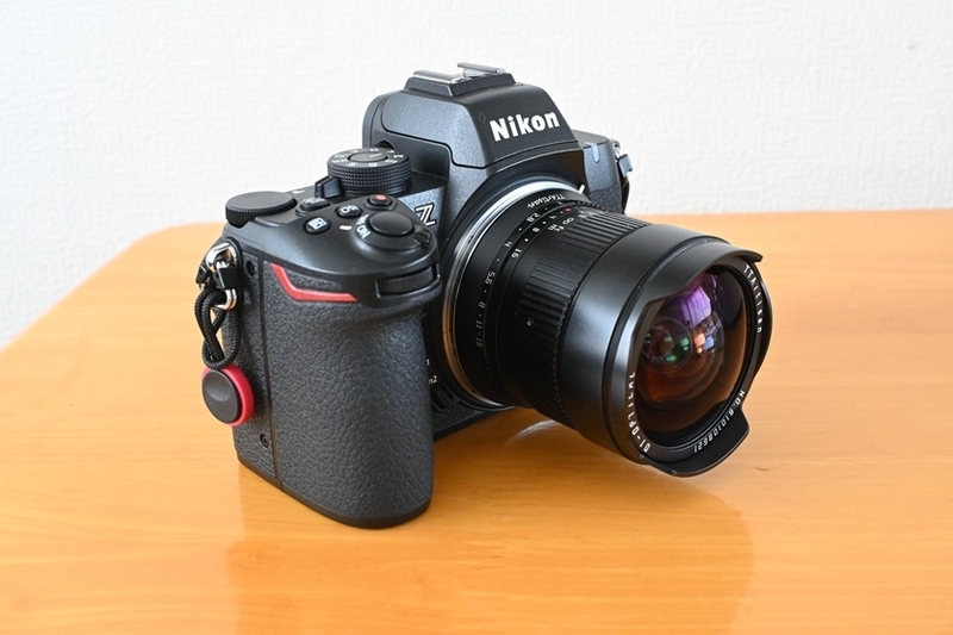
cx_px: 476
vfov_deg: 32.4
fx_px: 1092
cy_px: 318
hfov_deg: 47.2
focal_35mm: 41
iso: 4000
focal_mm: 27.5
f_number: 8
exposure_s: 1/80
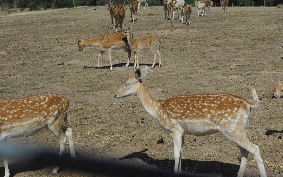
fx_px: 617
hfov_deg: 25.8
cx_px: 145
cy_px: 67
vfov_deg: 16.3
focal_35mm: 80
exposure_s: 1/3000
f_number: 13
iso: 1600
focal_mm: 45
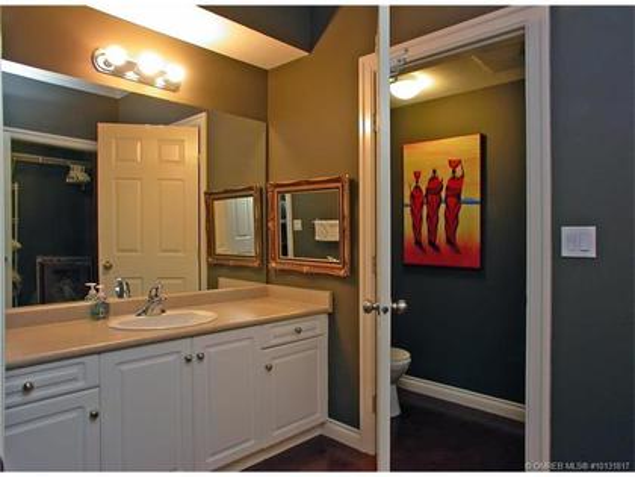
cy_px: 238
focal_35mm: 38
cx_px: 318
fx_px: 697
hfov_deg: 49.0
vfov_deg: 37.7
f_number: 4.7
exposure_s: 1/15
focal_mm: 7.85
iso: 100
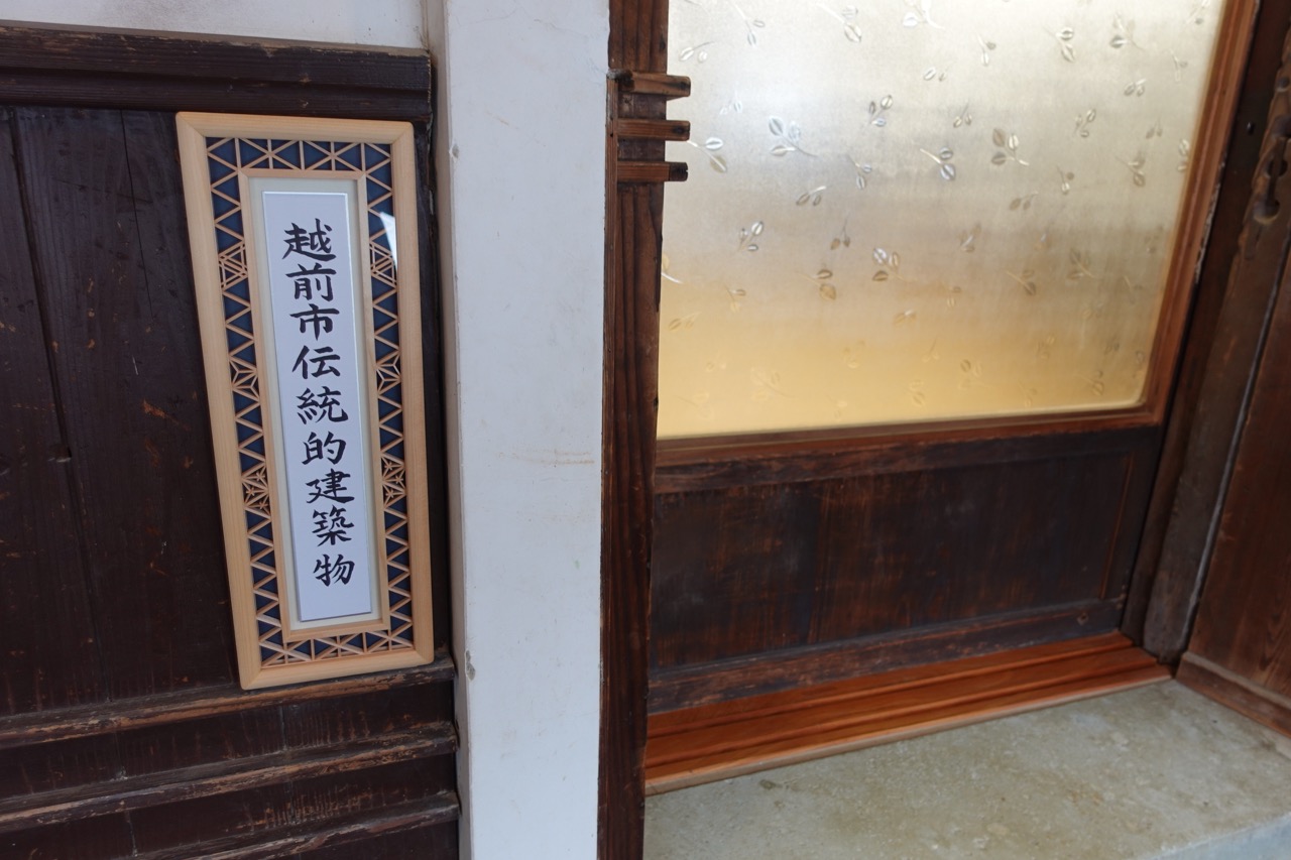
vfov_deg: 53.1
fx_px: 860
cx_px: 646
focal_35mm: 24
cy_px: 430
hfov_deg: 73.8
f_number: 2.2
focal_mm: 9.4
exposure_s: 1/30
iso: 125
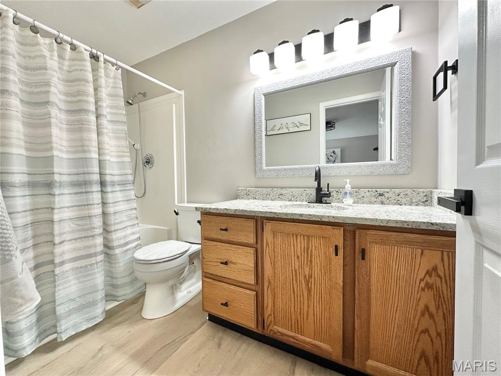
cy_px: 188
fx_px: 203
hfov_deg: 102.1
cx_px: 250
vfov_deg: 85.7
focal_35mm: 14
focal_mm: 2.22
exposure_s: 1/120
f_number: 2.2
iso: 200
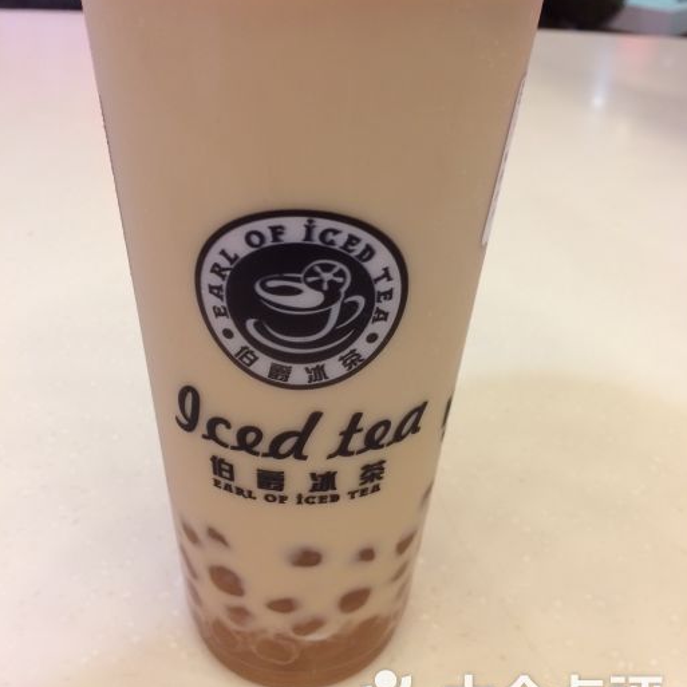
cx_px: 346
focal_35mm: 35
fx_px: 786
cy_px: 303
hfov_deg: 47.2
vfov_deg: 47.1
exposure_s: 1/33
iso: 125
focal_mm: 4.15
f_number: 2.2
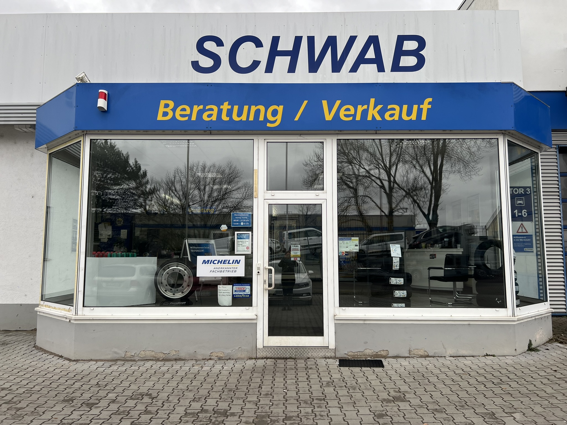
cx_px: 284
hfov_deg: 67.3
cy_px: 212
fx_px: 426
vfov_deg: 53.1
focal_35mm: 26
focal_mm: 5.7
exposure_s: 1/282
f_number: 1.5
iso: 40
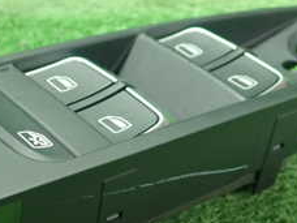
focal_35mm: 79
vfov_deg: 18.5
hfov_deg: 24.7
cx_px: 122
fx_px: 678
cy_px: 166
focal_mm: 5.5
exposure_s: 1/125
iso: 800
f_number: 2.3
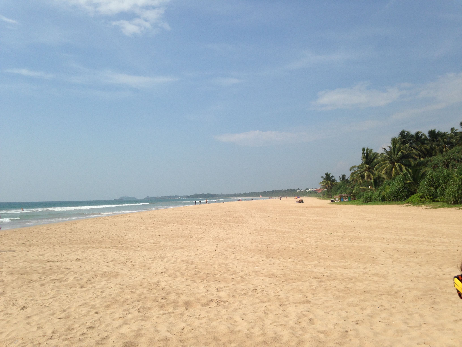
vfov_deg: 42.9
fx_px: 440
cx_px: 231
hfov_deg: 55.4
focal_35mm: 33
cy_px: 174
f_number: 2.4
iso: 50
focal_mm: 4.12
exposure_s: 1/3012
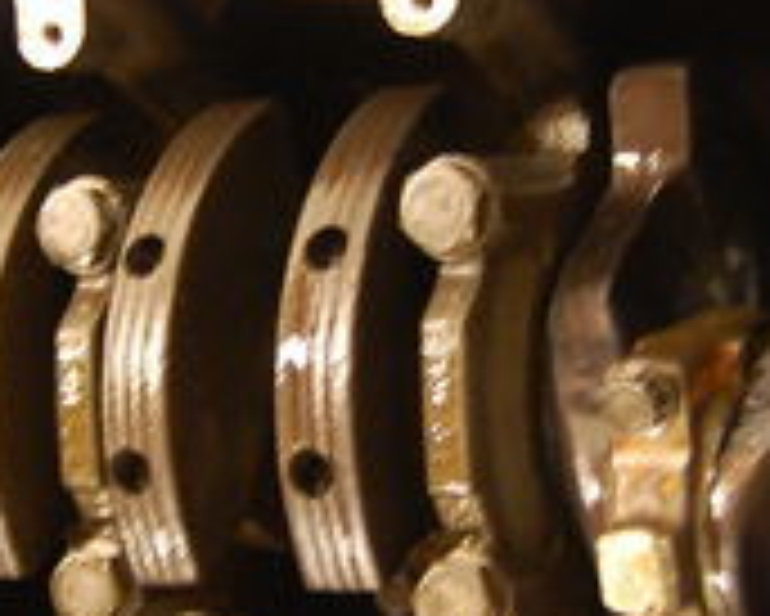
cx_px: 234
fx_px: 2645
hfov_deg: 16.5
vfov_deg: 13.3
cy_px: 306
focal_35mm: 116
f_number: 3.8
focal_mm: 22
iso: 800
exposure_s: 1/10
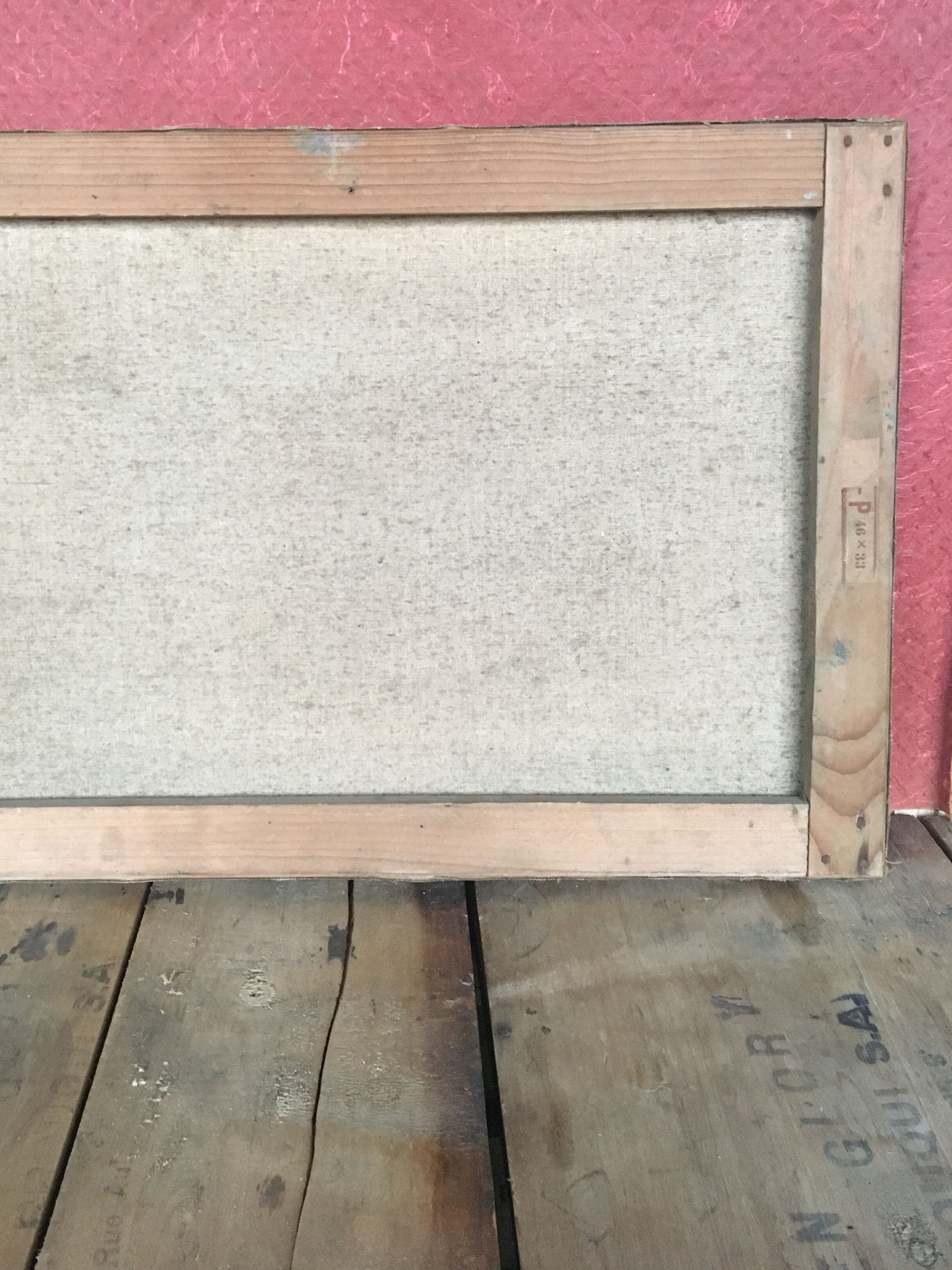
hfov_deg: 39.4
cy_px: 484
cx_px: 366
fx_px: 1320
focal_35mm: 36
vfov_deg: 50.9
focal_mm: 4.15
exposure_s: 1/25
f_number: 2.2
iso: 200
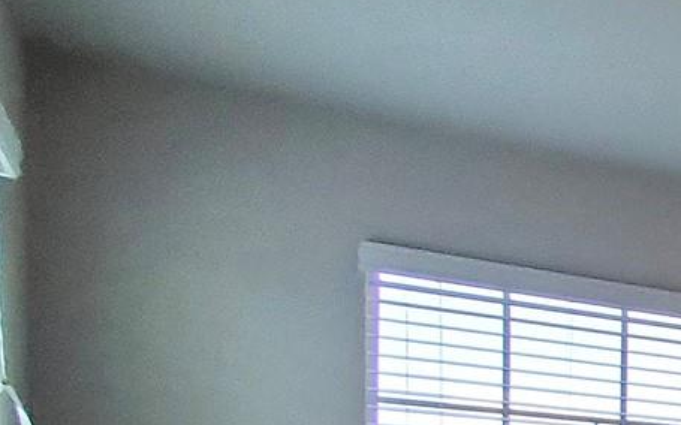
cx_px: 1507
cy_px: 653
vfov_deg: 18.4
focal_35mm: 62
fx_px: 1150
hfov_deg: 17.0
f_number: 2.2
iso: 125
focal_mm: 1.8
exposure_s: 1/60
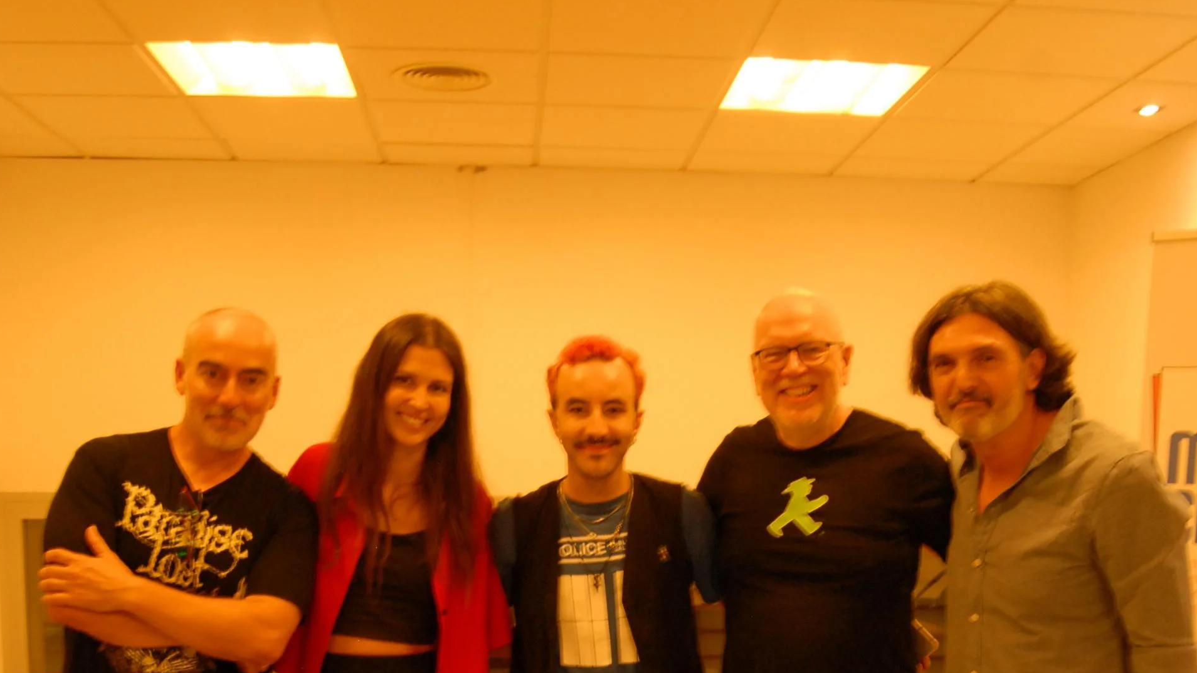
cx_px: 601
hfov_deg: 47.4
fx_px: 1365
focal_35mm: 43
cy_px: 694
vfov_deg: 26.1
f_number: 6.3
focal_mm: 18
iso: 400
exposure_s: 1/10
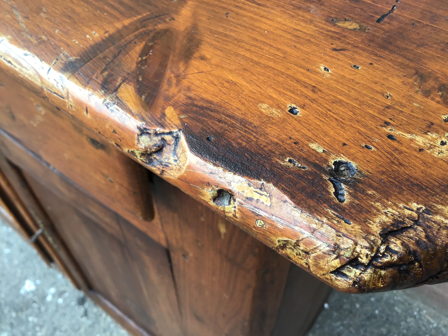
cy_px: 168
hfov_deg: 58.4
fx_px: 401
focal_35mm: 31
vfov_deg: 45.4
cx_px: 224
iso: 32
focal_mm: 3.3
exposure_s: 1/100
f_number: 2.4
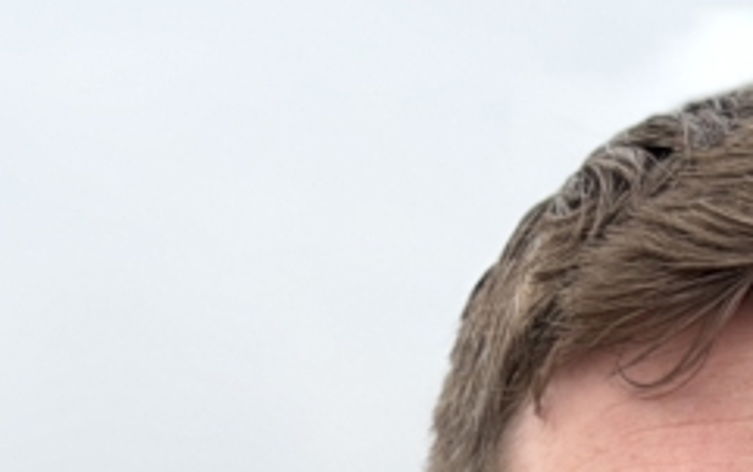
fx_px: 4436
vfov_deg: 5.8
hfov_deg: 9.6
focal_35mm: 216
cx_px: 922
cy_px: 1141
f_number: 1.78
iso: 64
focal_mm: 6.76
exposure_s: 1/828
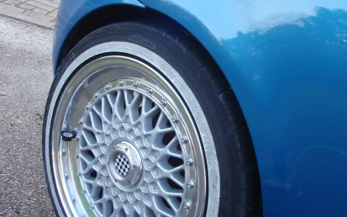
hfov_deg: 43.5
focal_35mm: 46
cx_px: 166
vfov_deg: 27.9
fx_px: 435
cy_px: 87
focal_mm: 5
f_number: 3.2
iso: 100
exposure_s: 1/30
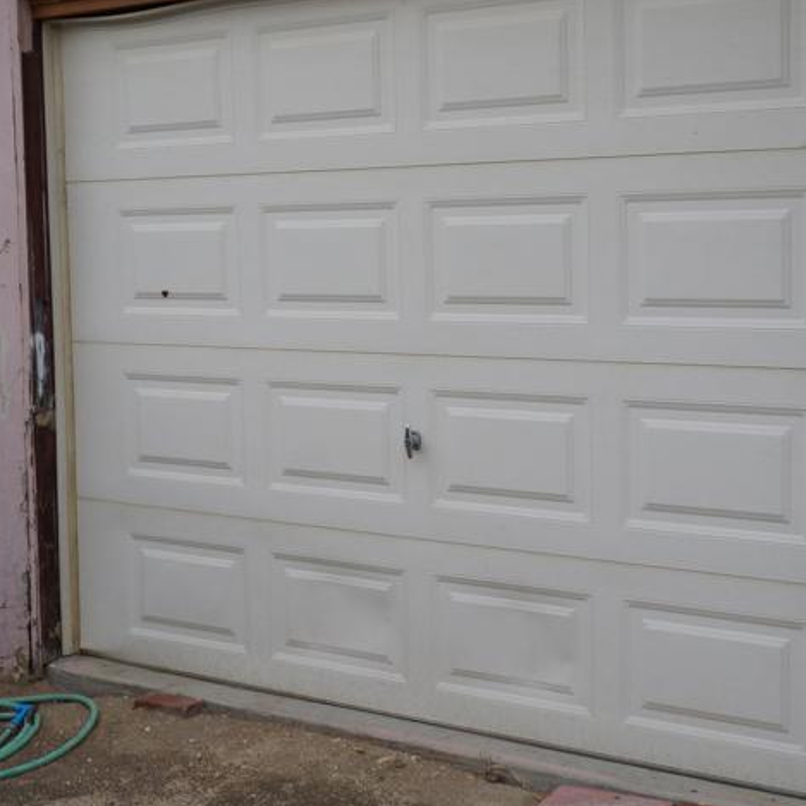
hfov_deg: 33.9
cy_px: 332
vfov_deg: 33.9
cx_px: 313
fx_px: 1317
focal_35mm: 50
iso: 200
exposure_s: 1/500
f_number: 6.3
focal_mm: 18
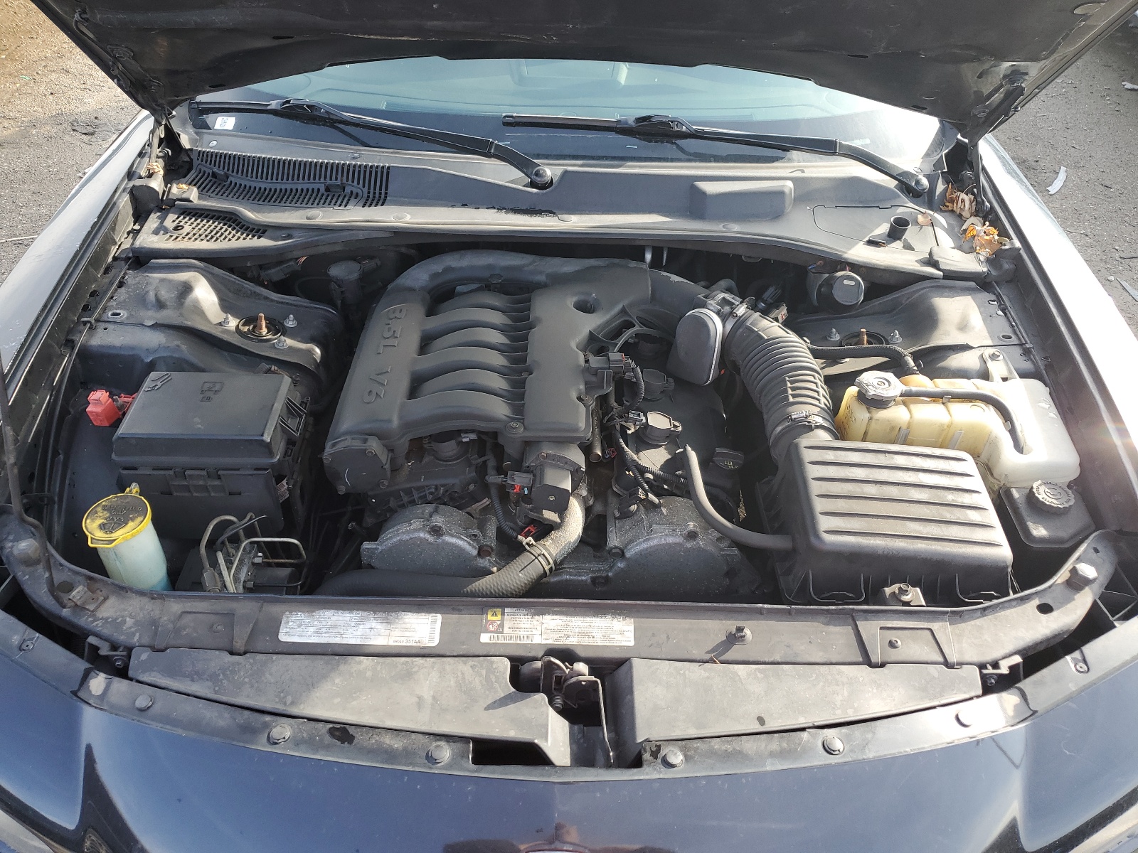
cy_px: 426
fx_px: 855
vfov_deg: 53.1
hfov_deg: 67.3
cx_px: 569
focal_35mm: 26
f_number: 1.5
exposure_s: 1/312
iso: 50
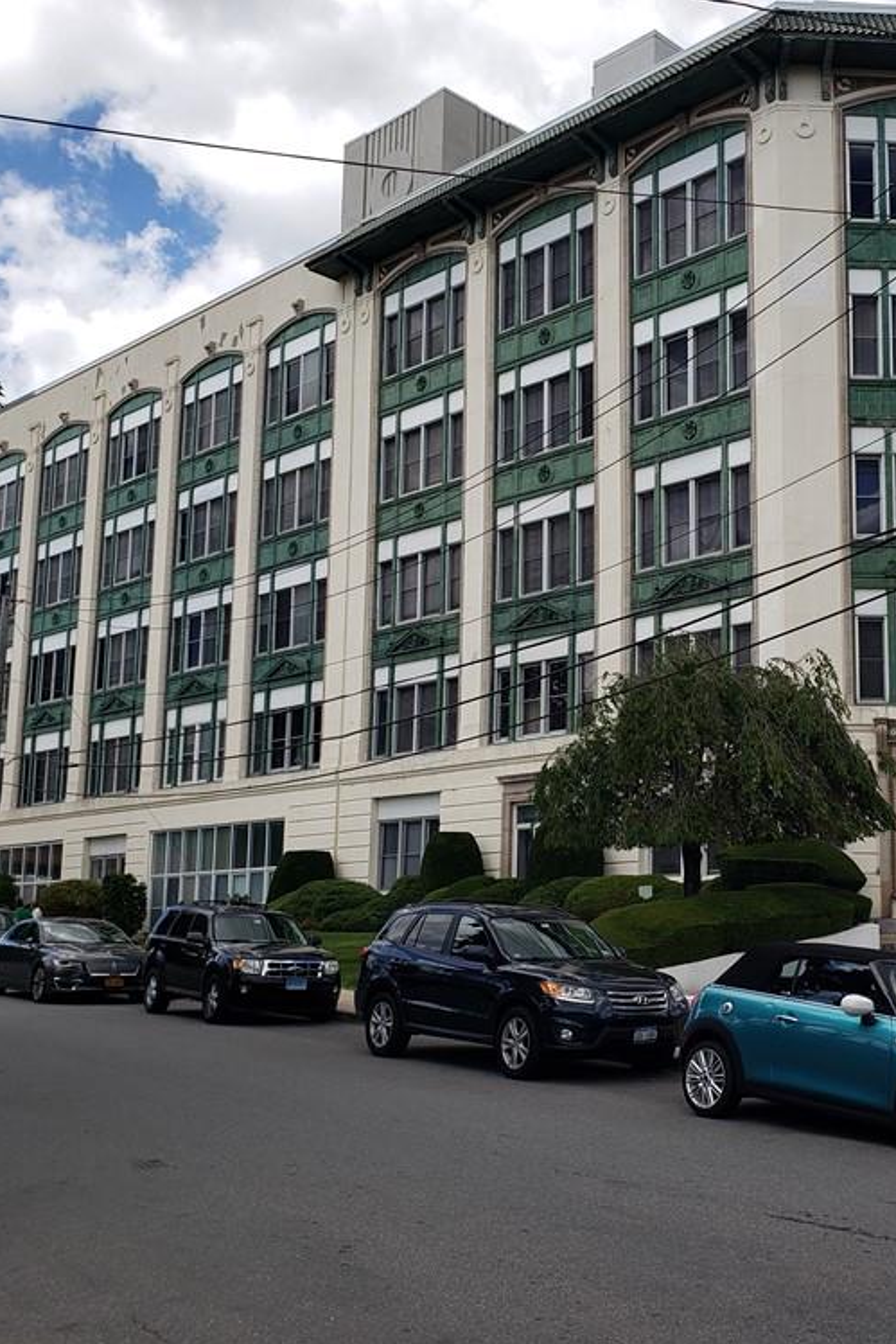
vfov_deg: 51.9
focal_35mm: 37
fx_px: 1381
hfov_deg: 34.1
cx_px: 799
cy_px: 659
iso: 50
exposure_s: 1/1283
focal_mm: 4.3
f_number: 2.4
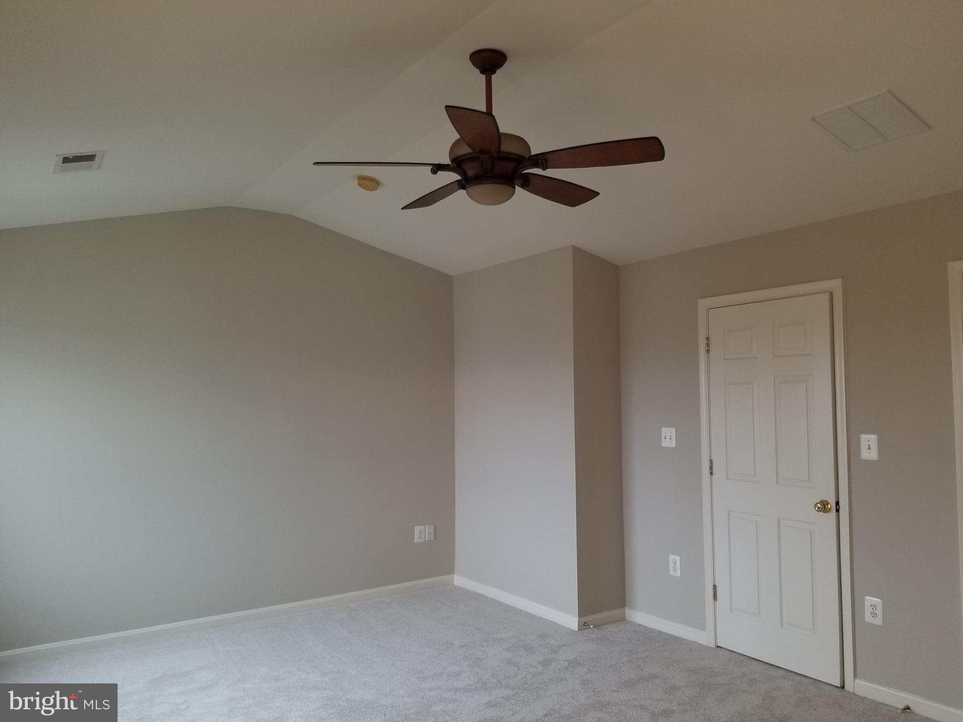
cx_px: 482
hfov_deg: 67.3
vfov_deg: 53.1
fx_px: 723
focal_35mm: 26
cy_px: 361
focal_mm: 4.3
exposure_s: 1/24
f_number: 1.7
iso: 100
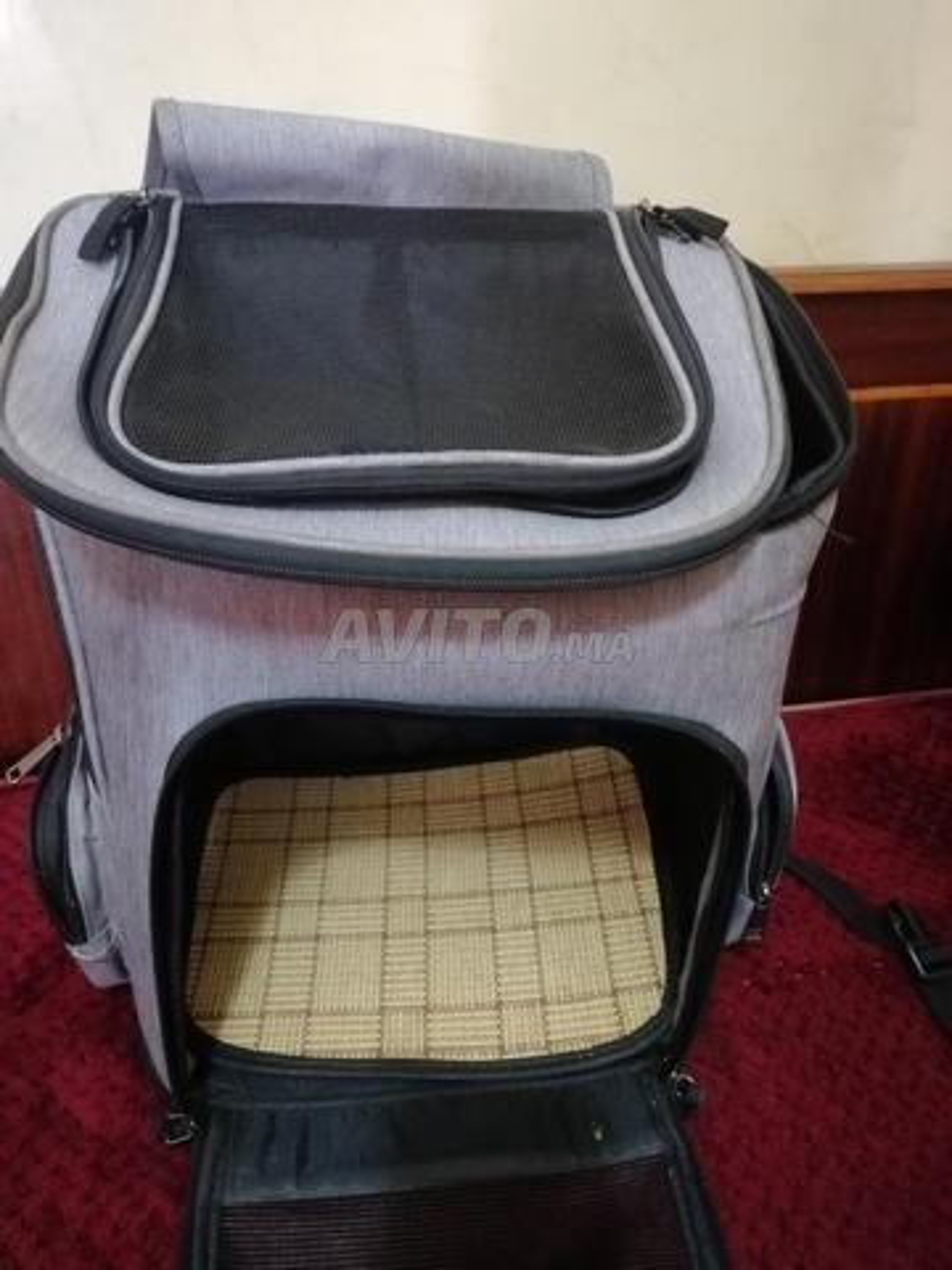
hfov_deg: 53.1
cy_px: 635
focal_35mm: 26
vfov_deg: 67.3
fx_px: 953
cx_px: 476
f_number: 1.8
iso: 1250
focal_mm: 3.95
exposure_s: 1/14.3
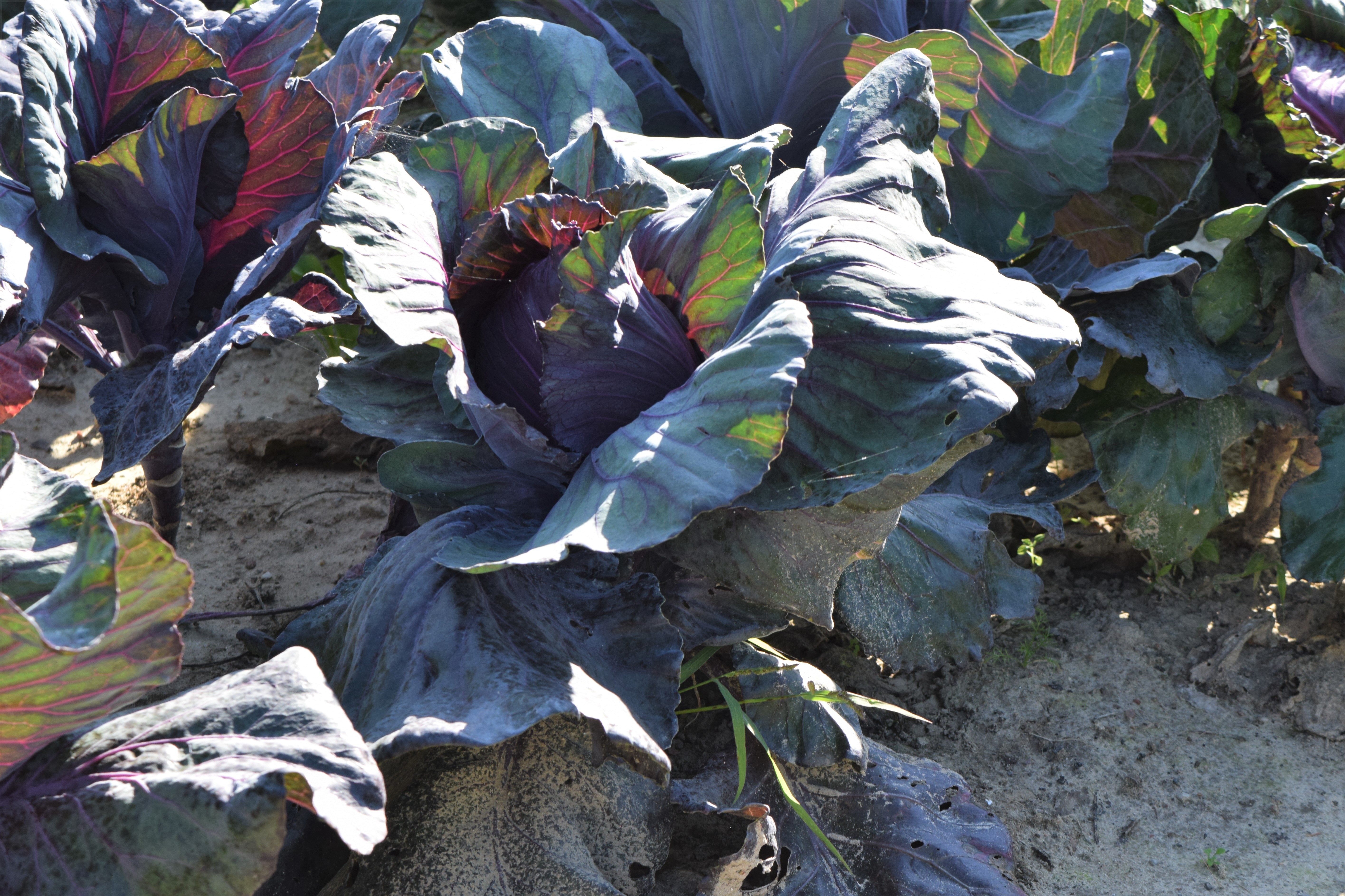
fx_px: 4763
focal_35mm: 128
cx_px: 672
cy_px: 448
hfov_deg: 16.1
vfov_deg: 10.8
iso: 360
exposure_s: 1/250
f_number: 8
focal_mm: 85
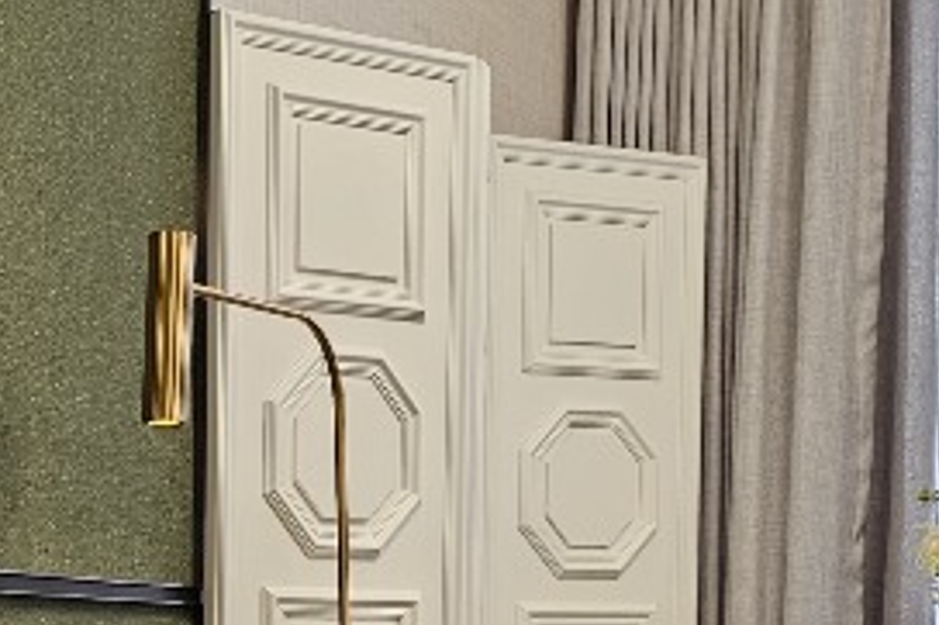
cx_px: 28
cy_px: 846
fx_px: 2294
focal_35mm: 88
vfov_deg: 14.7
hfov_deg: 22.4
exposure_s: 1/180
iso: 80
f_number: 1.7
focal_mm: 6.3
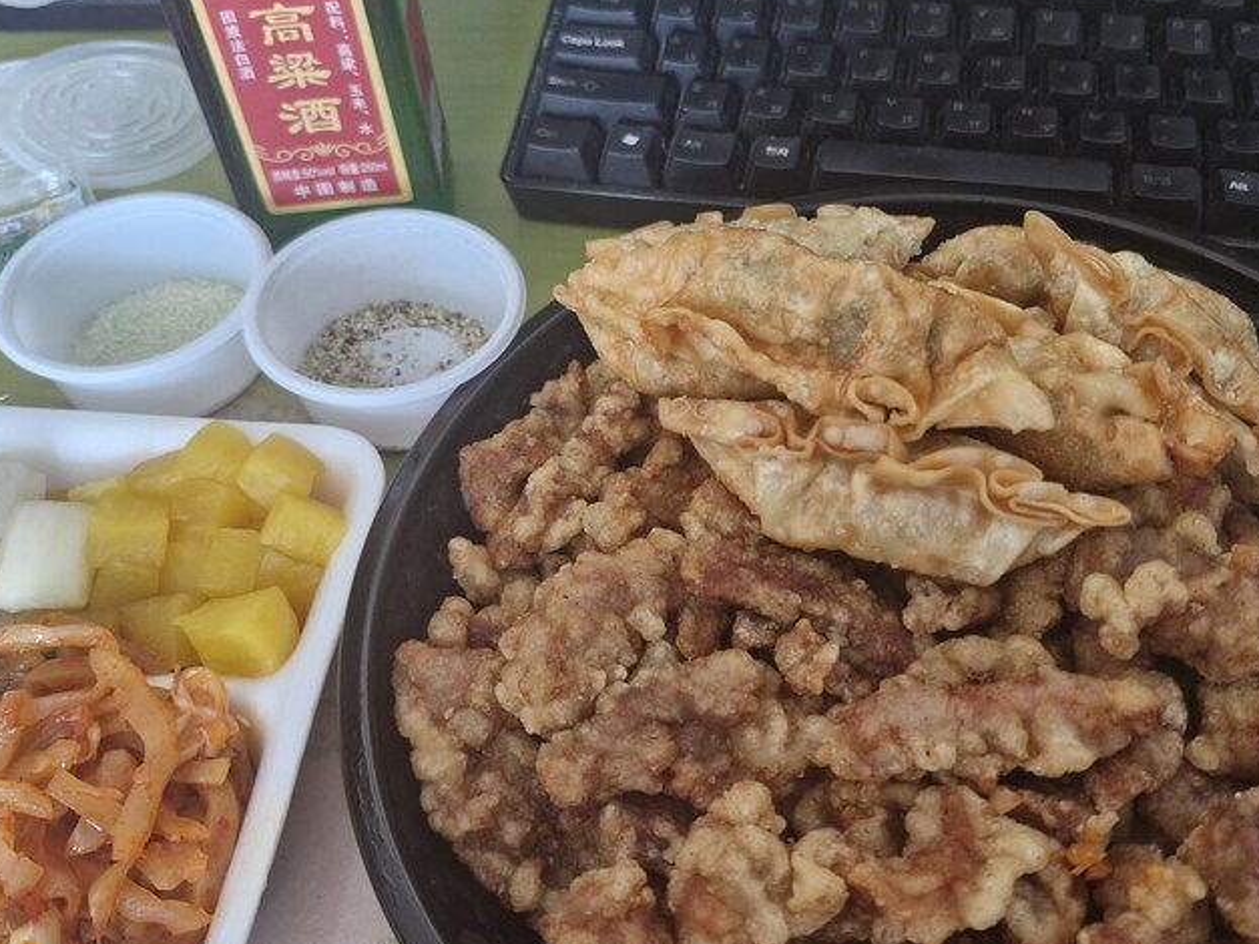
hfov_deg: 55.1
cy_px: 463
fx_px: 1200
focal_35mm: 33
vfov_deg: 42.9
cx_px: 729
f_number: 1.8
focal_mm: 5.54
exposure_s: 1/40
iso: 500
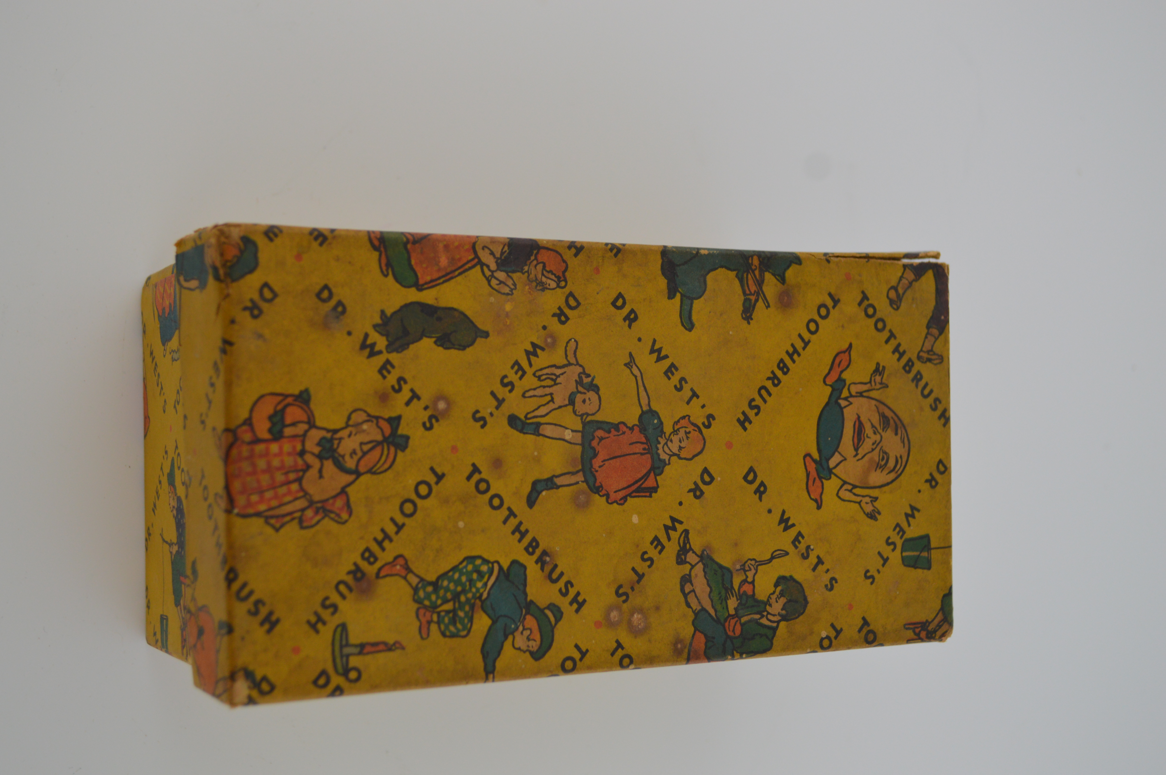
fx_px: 1553
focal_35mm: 48
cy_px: 388
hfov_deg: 41.1
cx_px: 583
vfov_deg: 28.0
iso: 400
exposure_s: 1/125
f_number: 5.6
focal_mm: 32
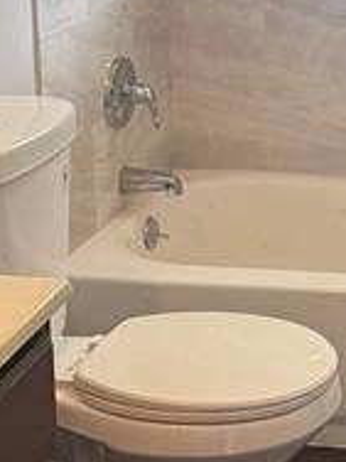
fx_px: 1306
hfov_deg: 14.0
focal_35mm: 98
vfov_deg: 19.7
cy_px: 52
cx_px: 542
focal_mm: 6.76
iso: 250
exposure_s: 1/60
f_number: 1.78
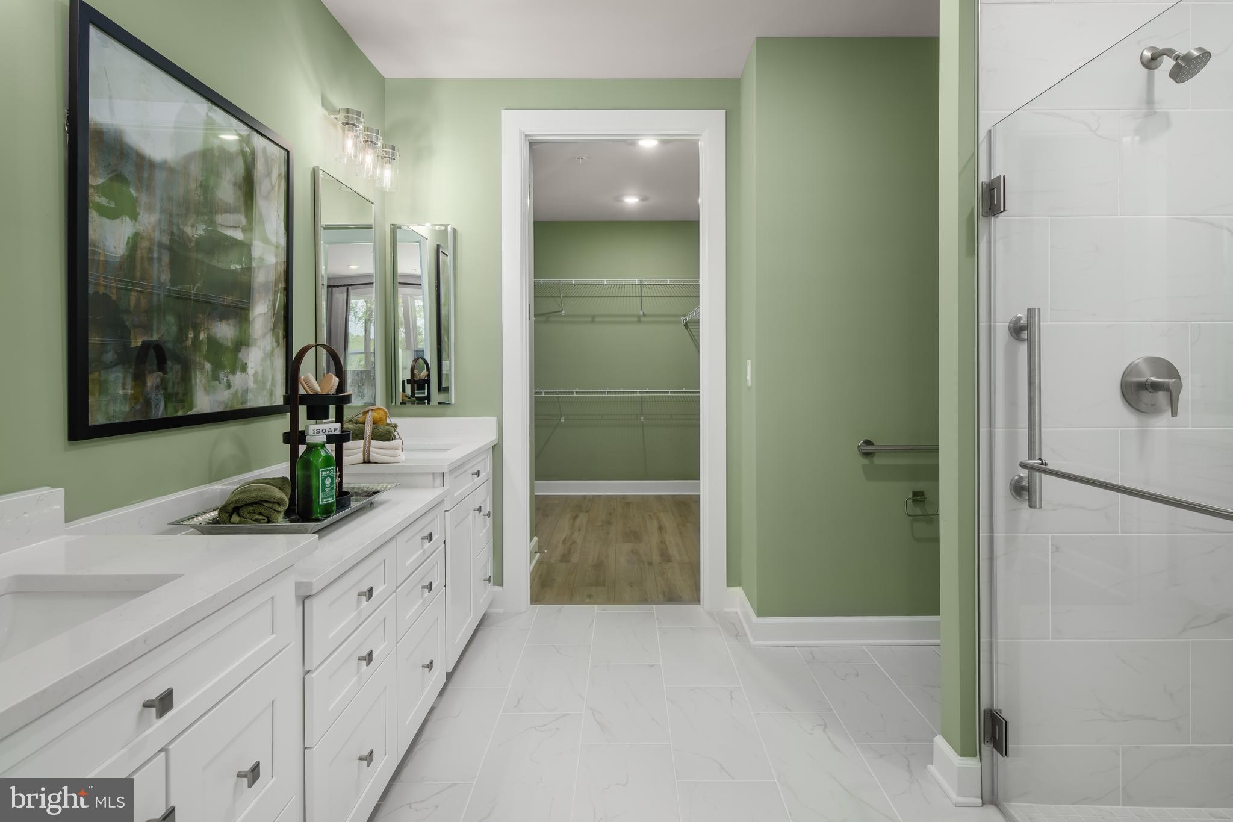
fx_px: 651
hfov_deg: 86.9
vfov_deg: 64.5
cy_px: 411
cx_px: 616
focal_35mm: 19
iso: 200
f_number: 10
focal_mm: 19
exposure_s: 1/200
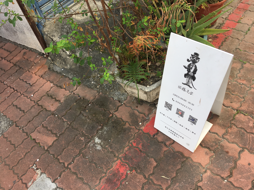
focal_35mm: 29
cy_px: 95
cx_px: 127
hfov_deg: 61.7
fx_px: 213
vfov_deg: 48.2
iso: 25
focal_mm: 4.15
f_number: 2.2
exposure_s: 1/128
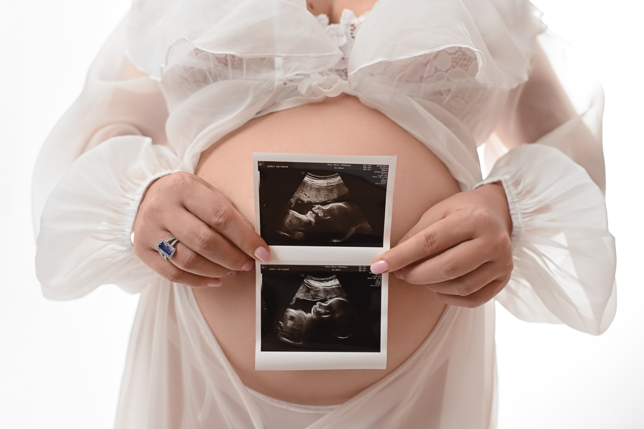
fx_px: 626
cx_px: 322
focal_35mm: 35
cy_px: 214
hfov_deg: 54.4
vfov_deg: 37.9
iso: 100
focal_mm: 35
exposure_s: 1/160
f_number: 4
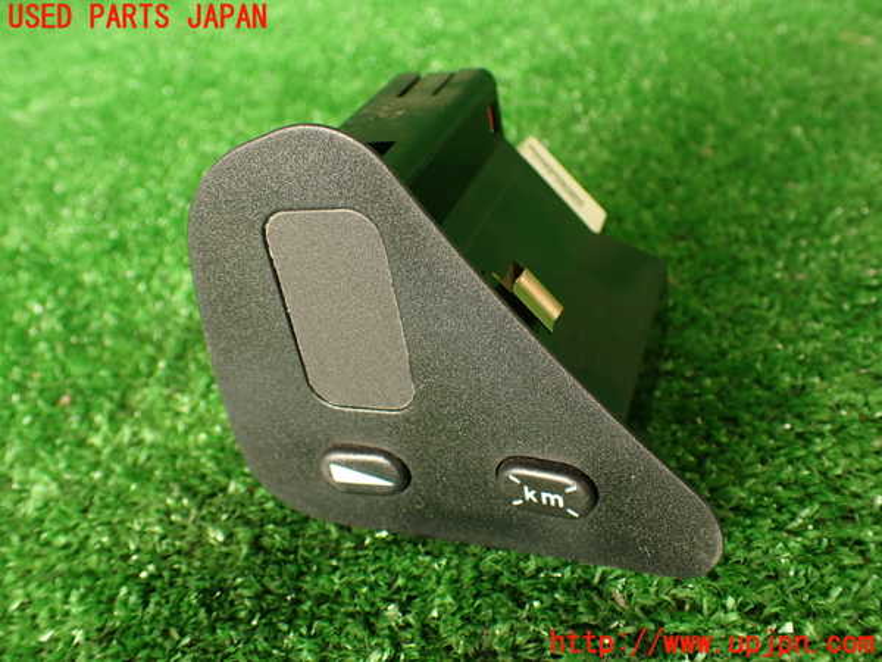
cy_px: 331
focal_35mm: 32
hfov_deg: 56.8
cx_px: 441
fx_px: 815
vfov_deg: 44.2
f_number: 2.4
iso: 200
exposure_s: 1/60
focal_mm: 5.79
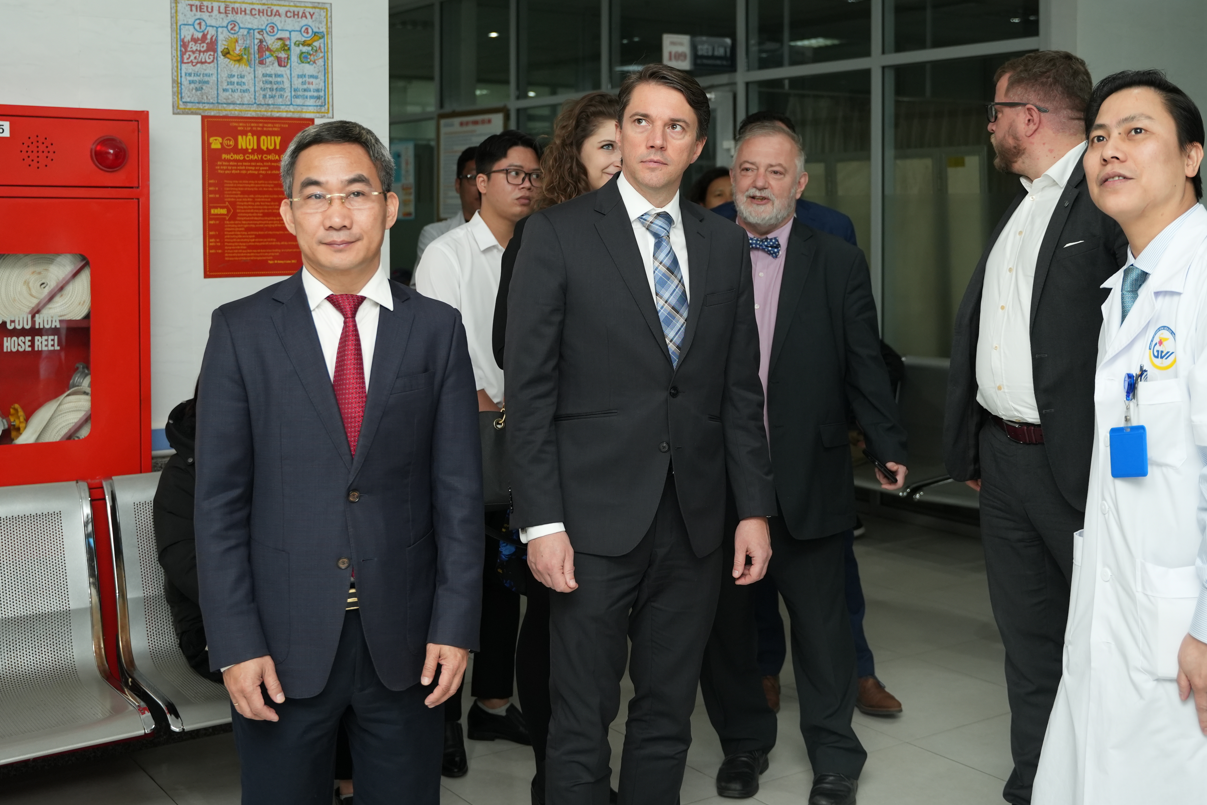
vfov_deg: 29.6
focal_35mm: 45
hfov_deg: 43.4
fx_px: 1513
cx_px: 671
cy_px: 266
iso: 1000
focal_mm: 33.1
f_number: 3.2
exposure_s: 1/160
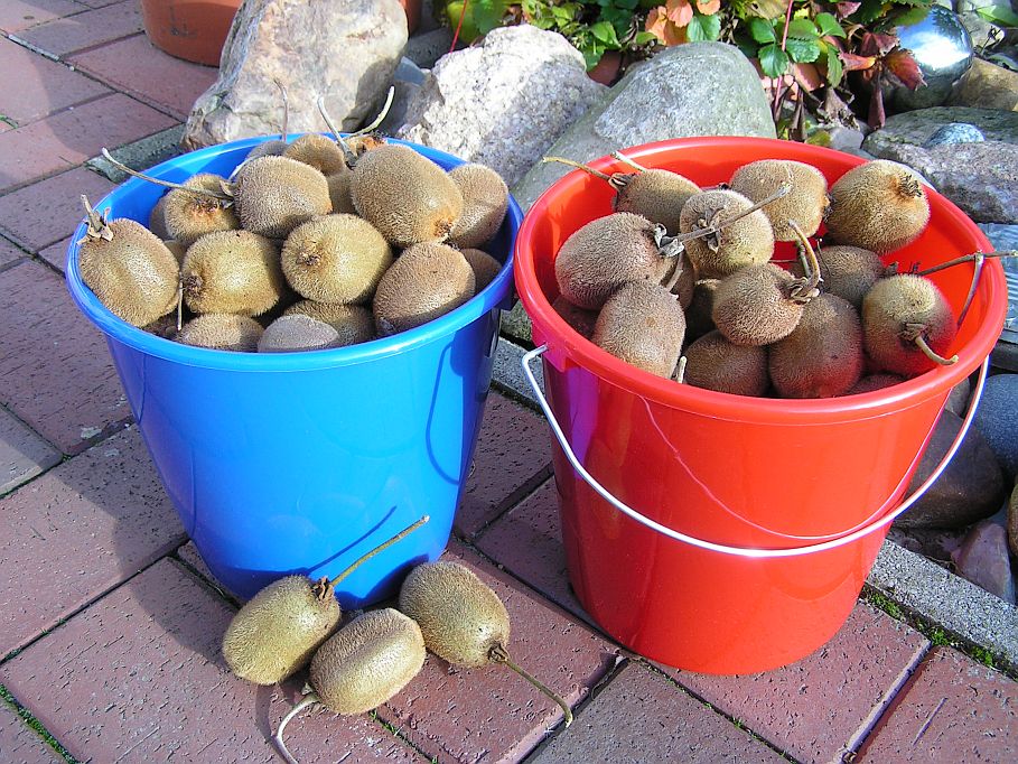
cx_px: 509
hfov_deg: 49.0
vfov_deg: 37.7
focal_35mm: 38
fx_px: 1118
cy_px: 382
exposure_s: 1/200
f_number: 4
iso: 50
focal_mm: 6.3
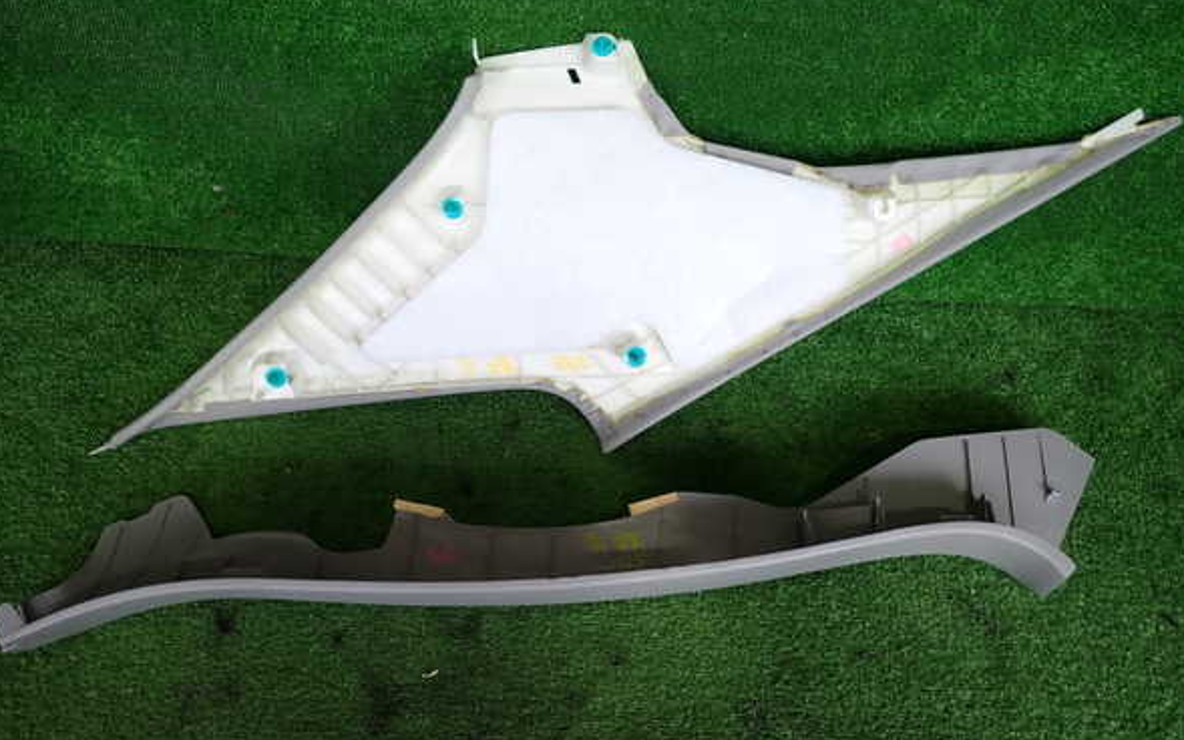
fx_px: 871
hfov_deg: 68.4
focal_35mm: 27
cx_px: 591
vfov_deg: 46.0
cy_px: 364
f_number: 2
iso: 200
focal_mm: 4.5
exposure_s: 1/125
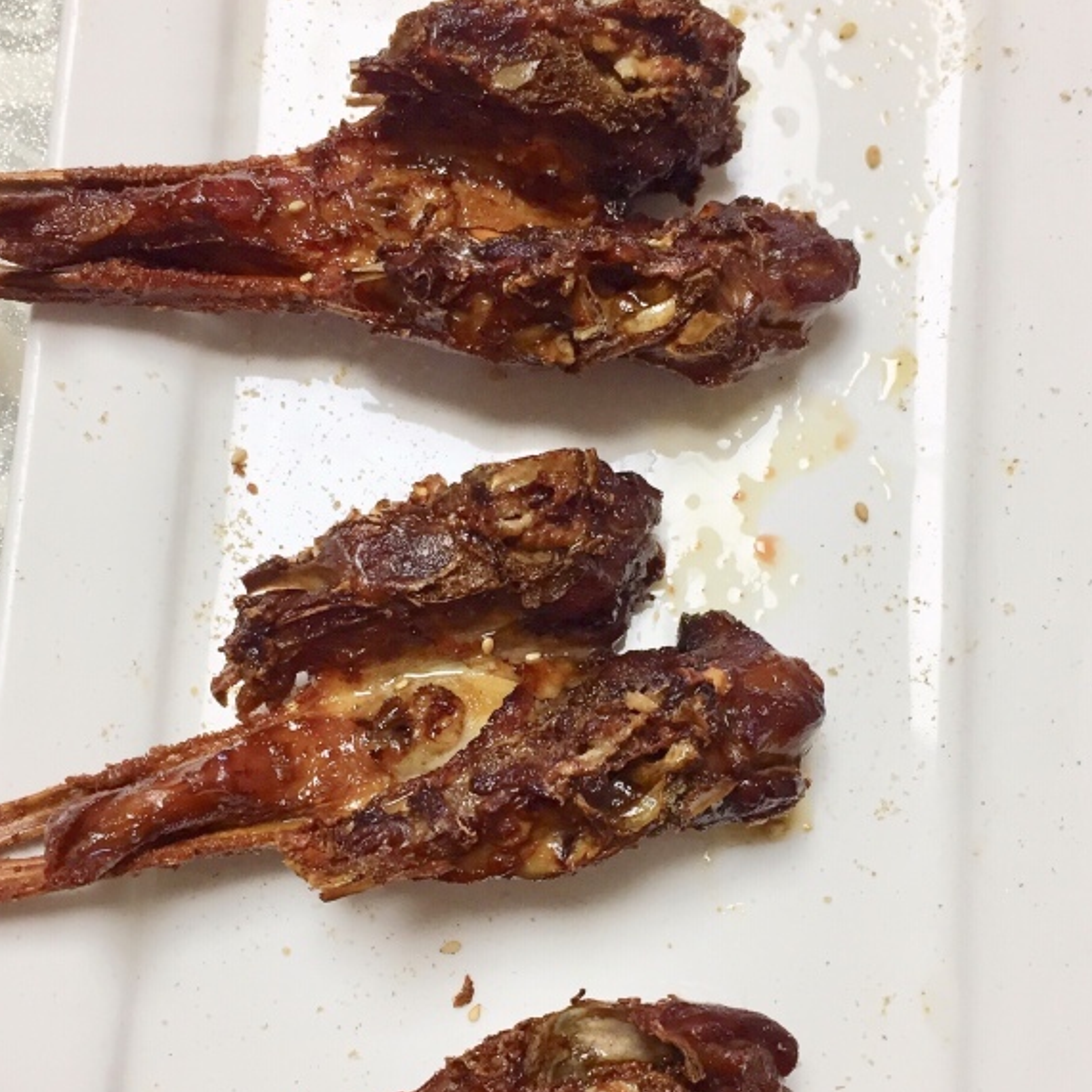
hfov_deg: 36.8
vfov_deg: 36.7
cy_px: 627
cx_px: 524
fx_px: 1642
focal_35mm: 46
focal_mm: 4.15
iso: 40
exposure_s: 1/33
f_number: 2.2
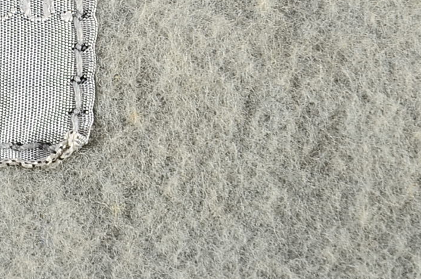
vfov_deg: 2.5
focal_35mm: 549
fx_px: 6403
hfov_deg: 3.7
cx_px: -213
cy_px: 39
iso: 100
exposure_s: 1/200
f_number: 14
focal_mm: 105
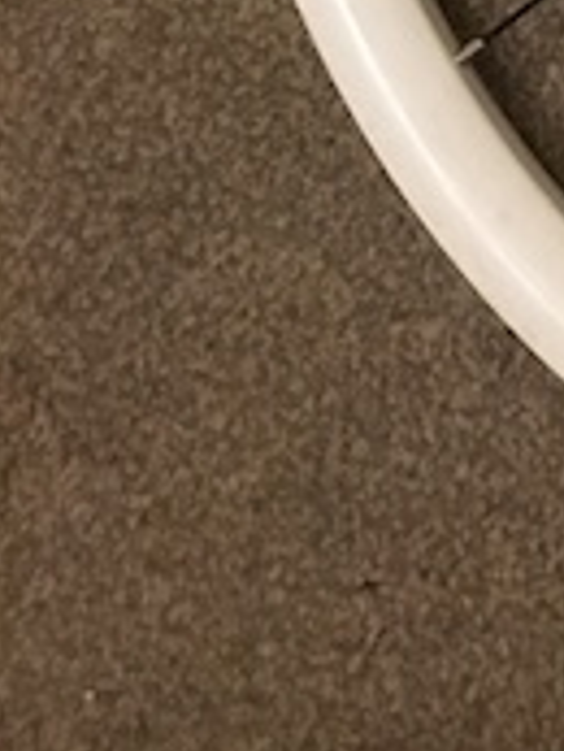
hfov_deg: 9.9
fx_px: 2907
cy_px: -755
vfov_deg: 12.8
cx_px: 1289
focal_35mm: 134
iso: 200
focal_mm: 4.15
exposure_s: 1/17
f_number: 2.2
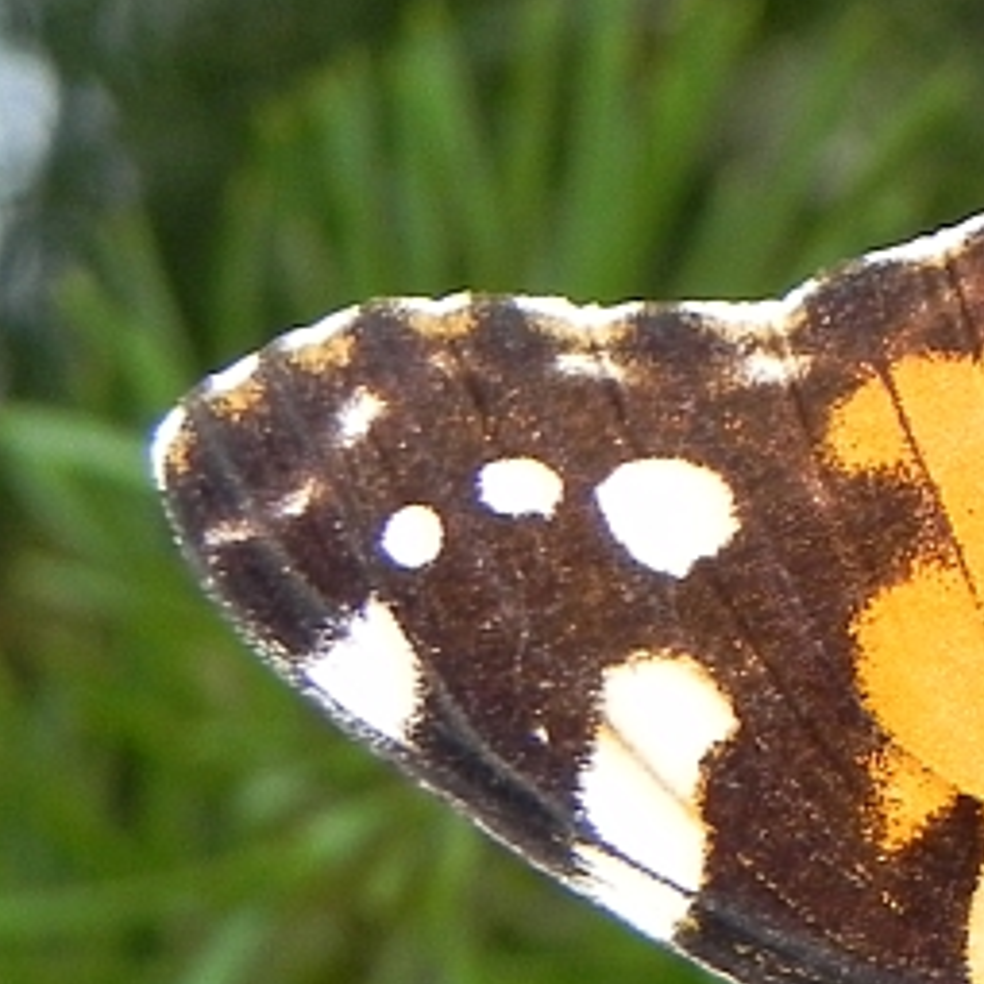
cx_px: 1848
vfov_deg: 5.8
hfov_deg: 5.7
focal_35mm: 302
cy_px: 895
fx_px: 9712
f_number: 5
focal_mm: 15.1
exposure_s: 1/228
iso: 160
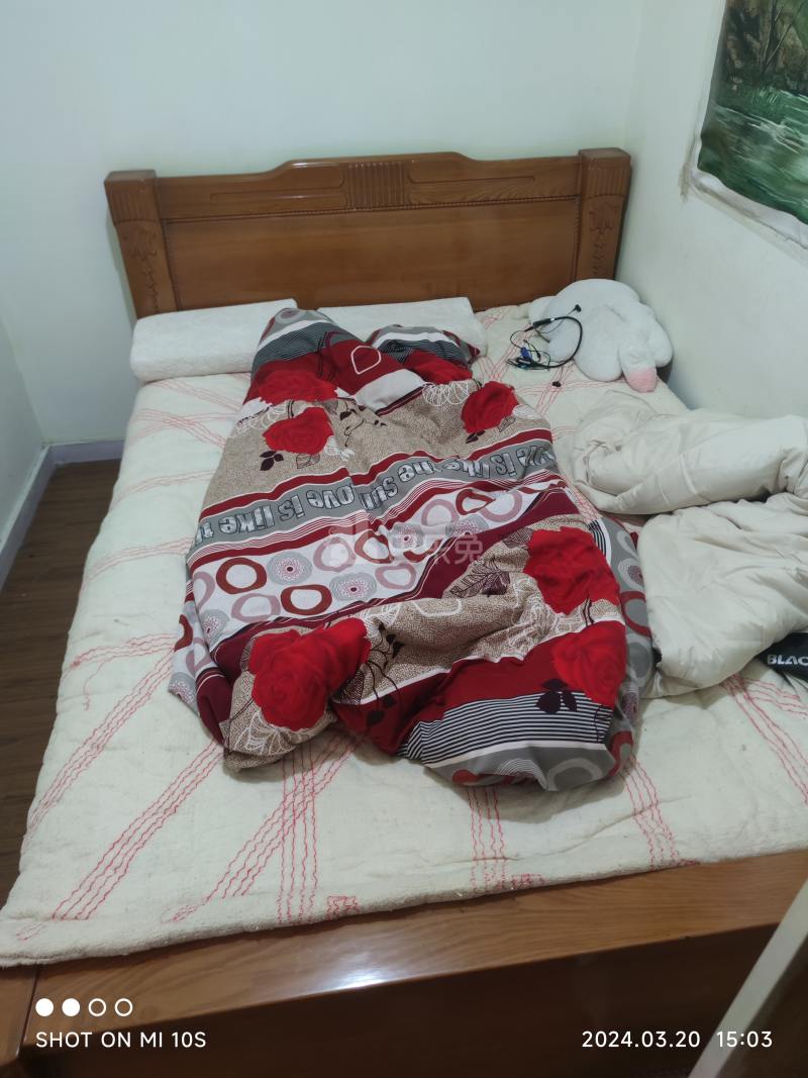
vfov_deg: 71.6
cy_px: 539
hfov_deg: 56.8
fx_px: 747
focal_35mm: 24
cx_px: 404
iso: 489
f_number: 1.69
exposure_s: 1/50
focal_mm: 6.72
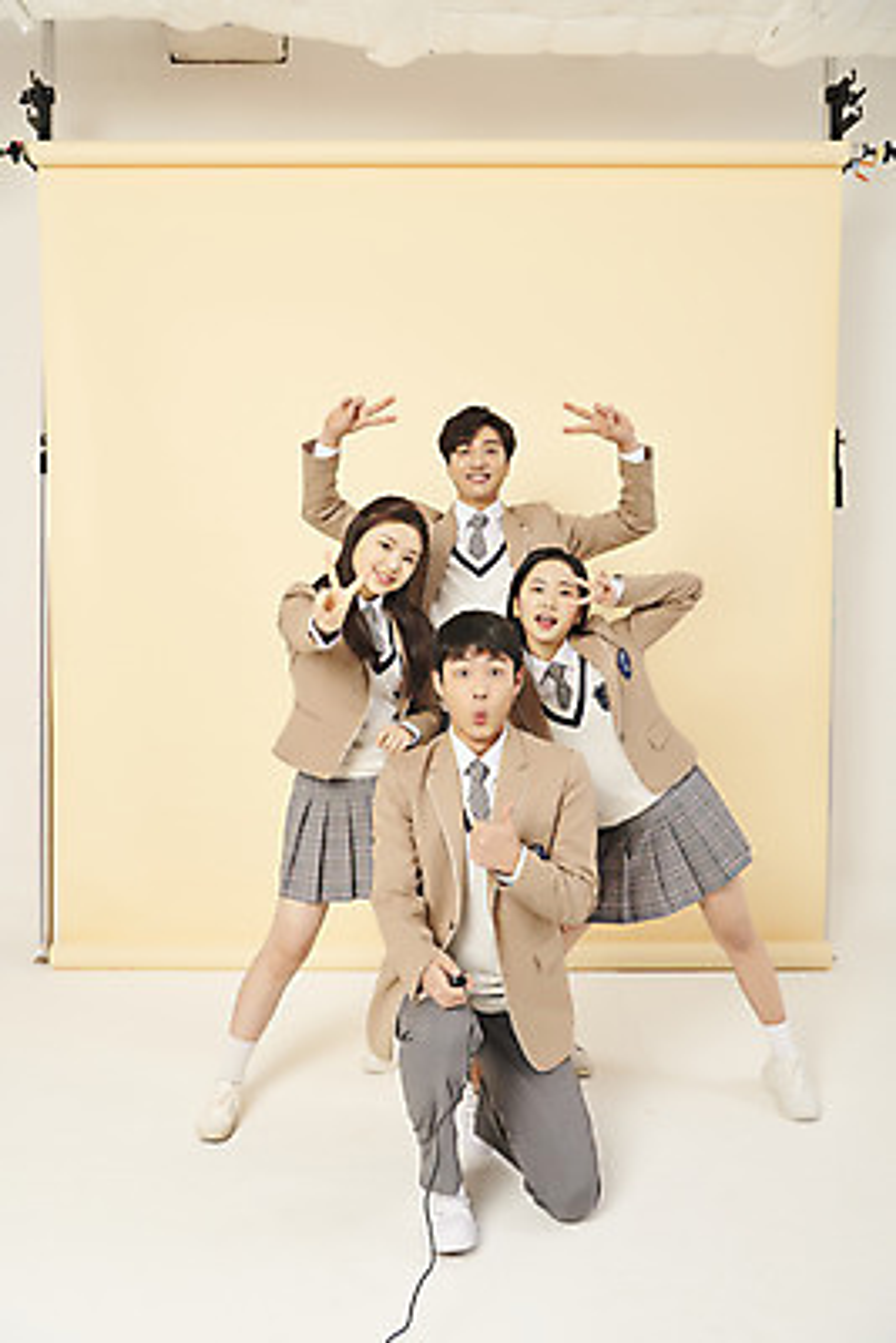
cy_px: 672
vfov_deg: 61.9
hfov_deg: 43.6
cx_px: 448
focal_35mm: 30
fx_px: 1119
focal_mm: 30
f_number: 8
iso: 200
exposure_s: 1/125
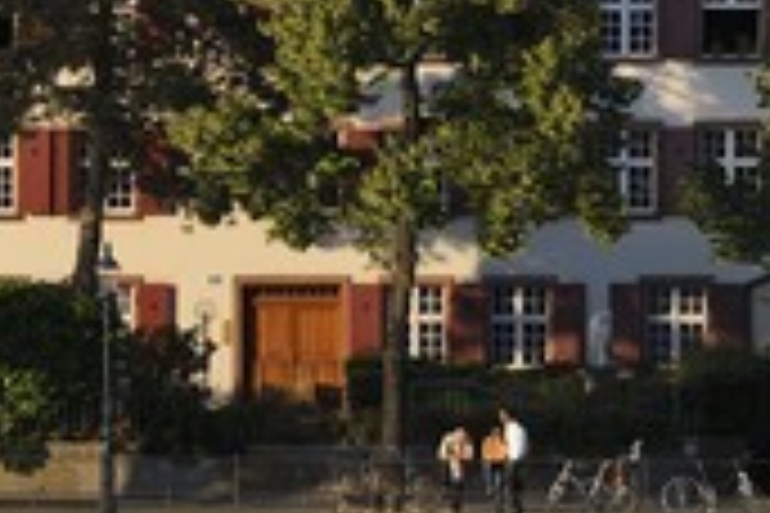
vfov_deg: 2.8
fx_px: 10523
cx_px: 275
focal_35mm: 492
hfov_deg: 4.2
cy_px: 324
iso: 200
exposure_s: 1/320
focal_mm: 200
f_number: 7.1
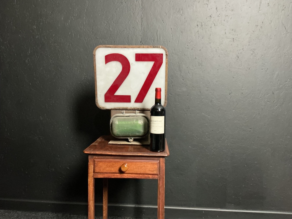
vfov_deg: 48.2
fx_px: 245
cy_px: 110
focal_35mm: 29
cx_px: 146
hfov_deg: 61.7
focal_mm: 3
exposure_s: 1/30
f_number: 1.8
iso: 500
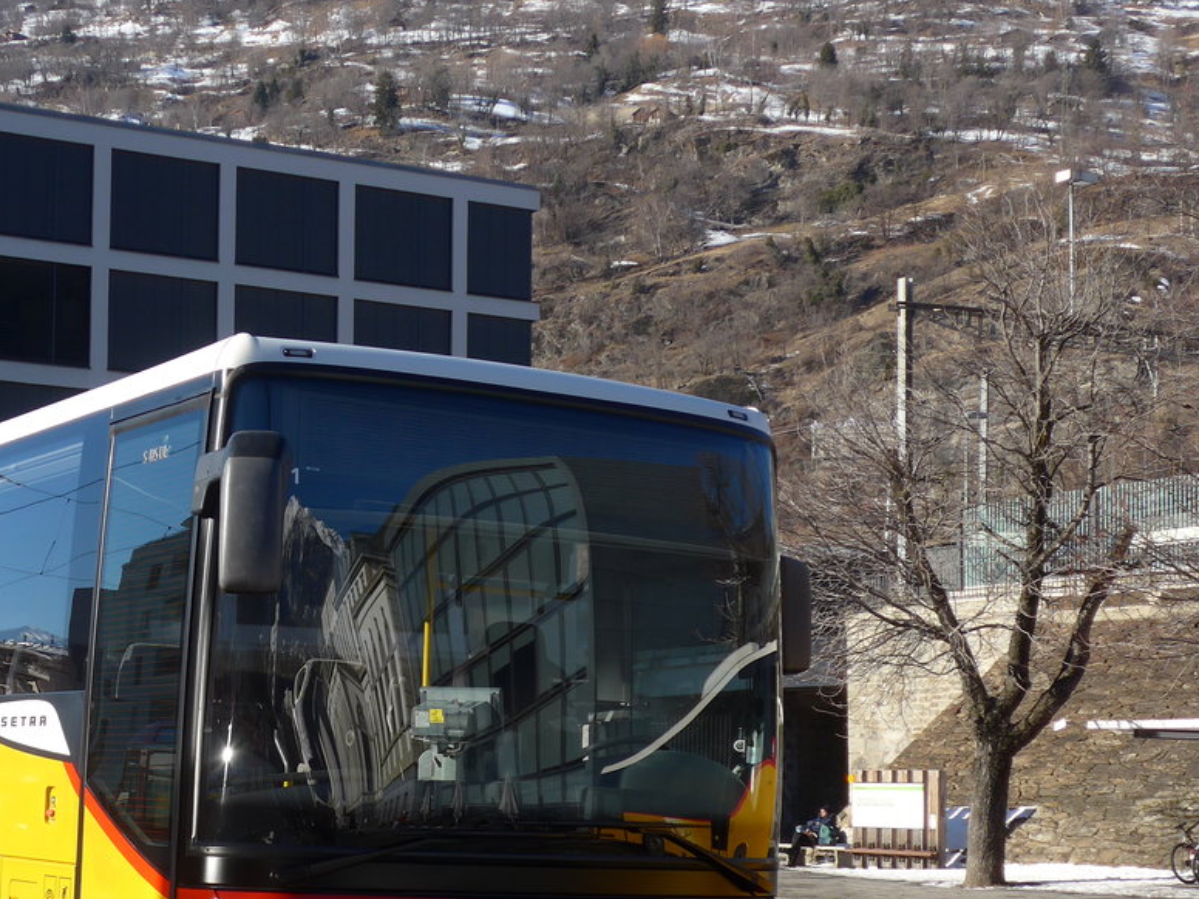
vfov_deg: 21.5
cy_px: 652
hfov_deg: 28.1
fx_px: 2355
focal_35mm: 68
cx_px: 280
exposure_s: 1/1300
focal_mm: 9
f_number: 2.8
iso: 80
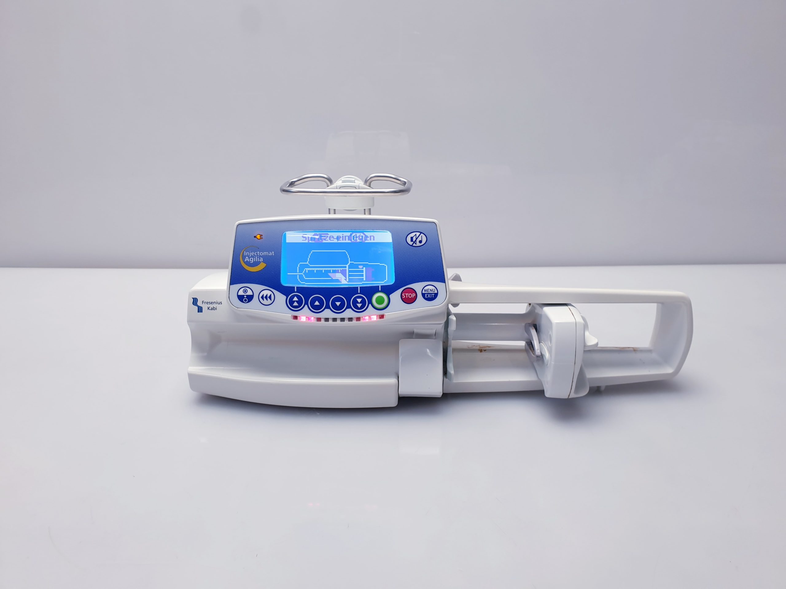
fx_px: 590
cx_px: 393
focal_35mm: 26
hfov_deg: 67.3
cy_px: 294
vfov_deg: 53.1
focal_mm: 4.3
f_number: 2.4
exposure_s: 1/50
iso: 50
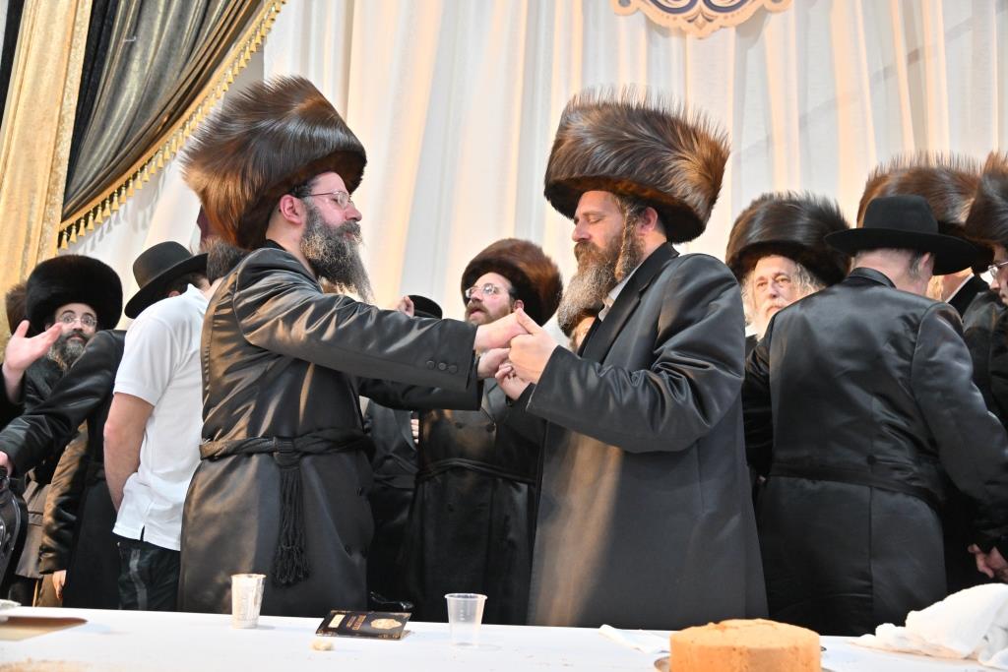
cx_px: 504
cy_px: 336
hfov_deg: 55.8
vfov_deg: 38.9
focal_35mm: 34
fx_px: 952
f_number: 4
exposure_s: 1/200
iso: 1600
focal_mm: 34
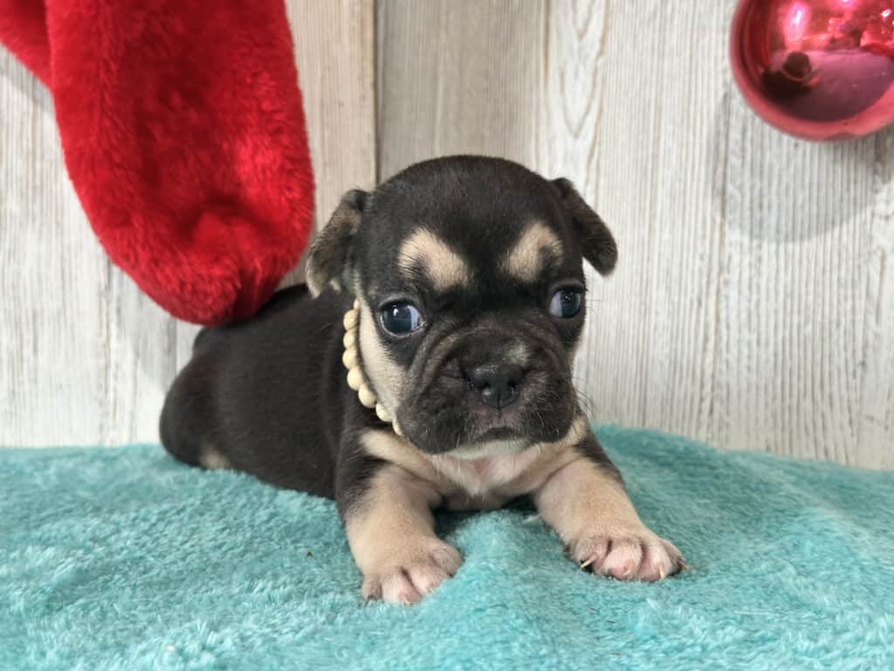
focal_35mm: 48
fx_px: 1240
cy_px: 336
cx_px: 447
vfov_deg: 30.3
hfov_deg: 39.7
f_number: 1.78
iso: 250
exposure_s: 1/40
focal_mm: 6.86
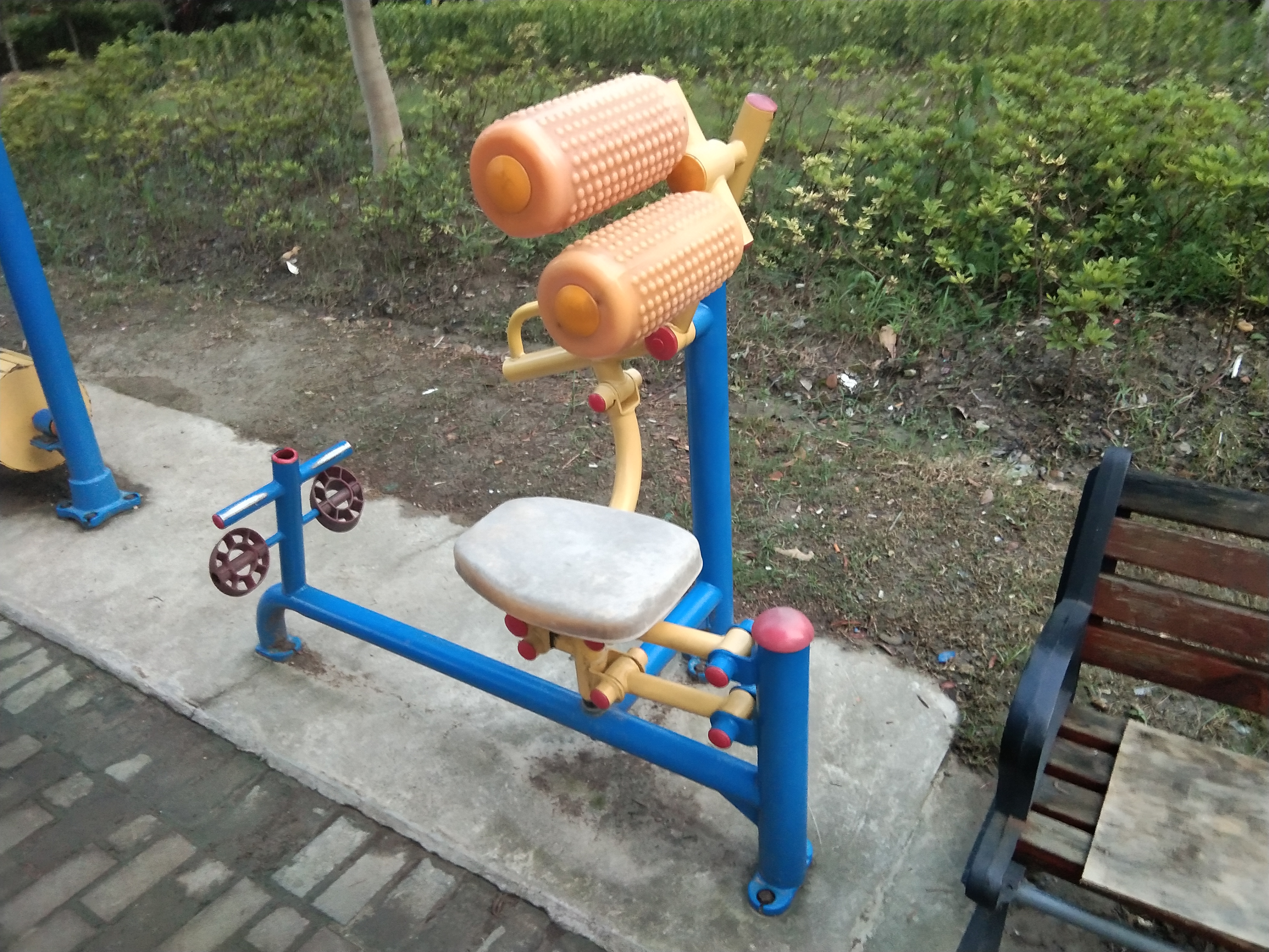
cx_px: 634
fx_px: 1136
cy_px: 476
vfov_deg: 45.4
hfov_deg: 58.4
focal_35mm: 31
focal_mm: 3.69
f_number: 2.2
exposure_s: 1/33.3
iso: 320
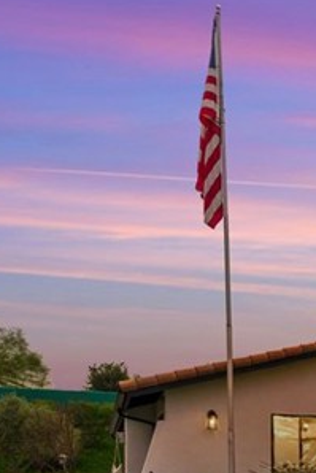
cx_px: 691
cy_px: 481
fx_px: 723
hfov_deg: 16.3
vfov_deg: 33.0
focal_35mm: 55
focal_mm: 16
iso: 250
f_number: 9
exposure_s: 1/320
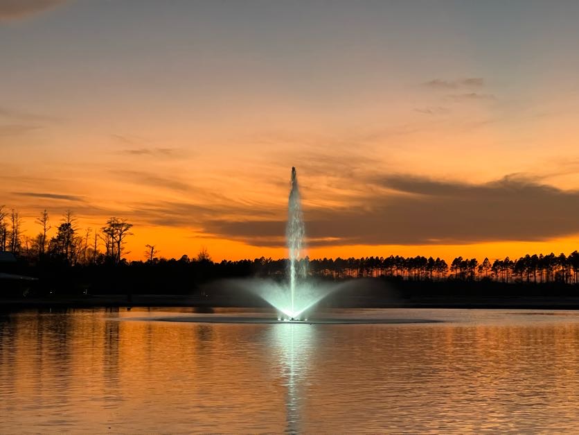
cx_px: 290
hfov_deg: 25.3
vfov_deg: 19.1
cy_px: 218
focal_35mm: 77
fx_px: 1288
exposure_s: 1/60
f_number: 2.8
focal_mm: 9
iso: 500
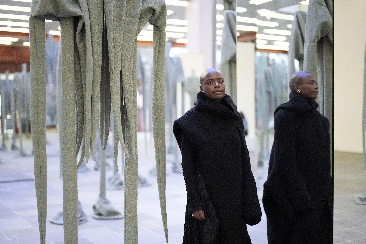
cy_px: 122
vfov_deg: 27.0
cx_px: 183
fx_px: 508
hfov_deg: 39.6
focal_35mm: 50
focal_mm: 50
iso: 5000
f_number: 1.2
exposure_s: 1/250
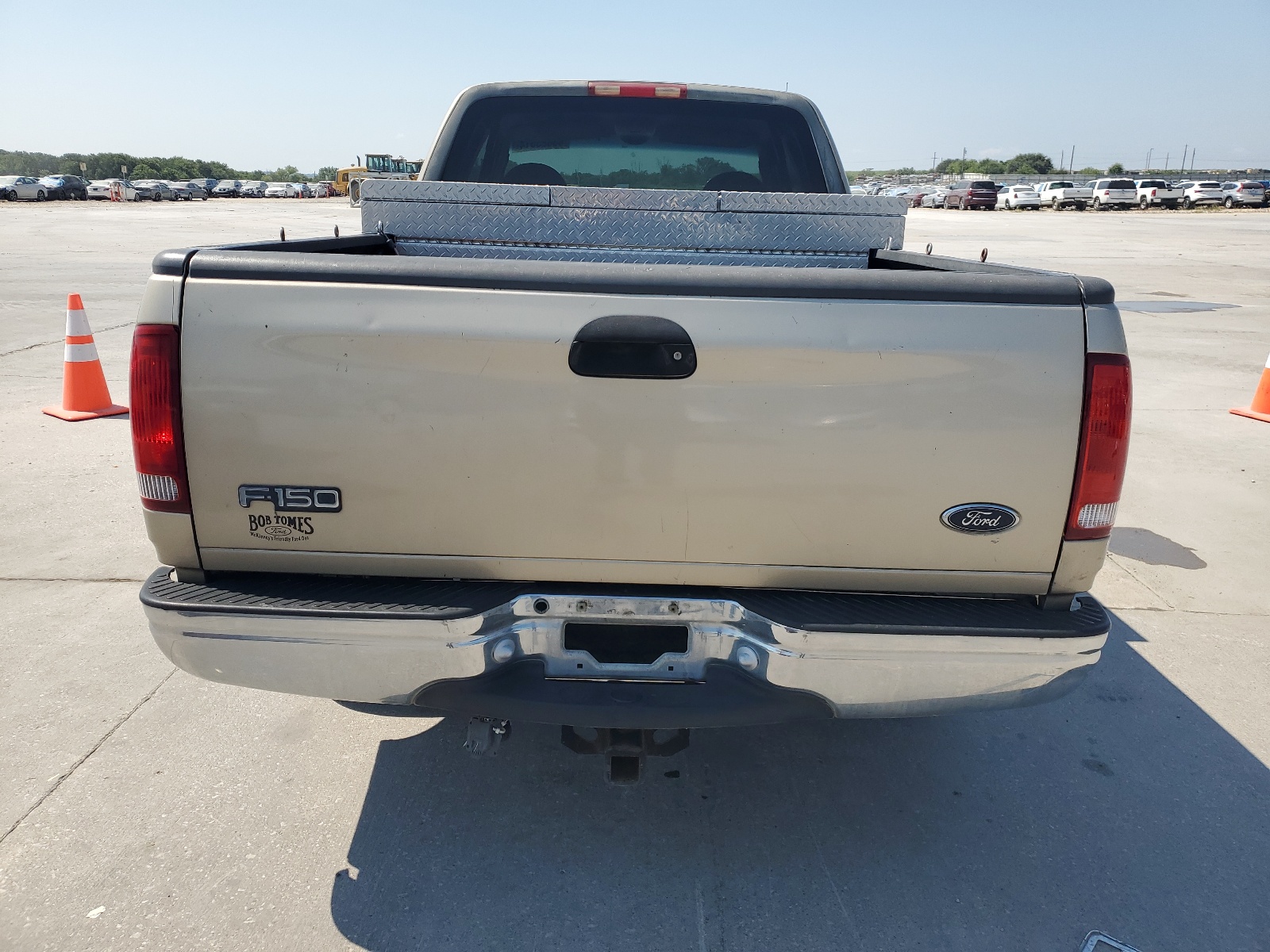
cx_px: 635
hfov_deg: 67.3
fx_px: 954
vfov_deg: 53.1
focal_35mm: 26
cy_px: 476
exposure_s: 1/2500
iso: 50
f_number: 1.5
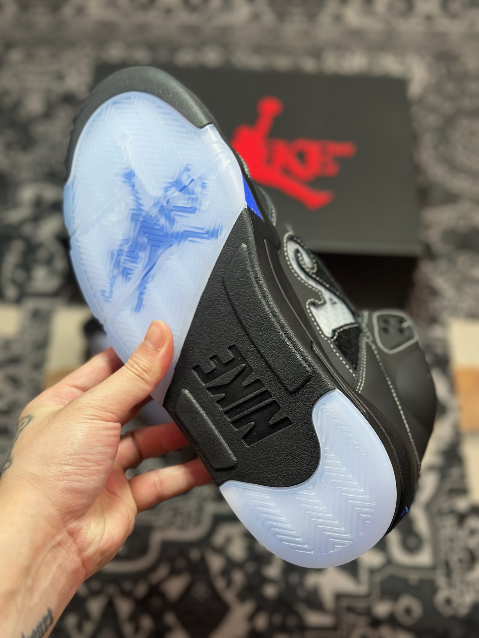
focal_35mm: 48
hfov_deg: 30.3
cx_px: 240
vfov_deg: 39.7
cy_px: 319
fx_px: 886
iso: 80
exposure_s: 1/494
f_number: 1.78
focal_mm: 6.86
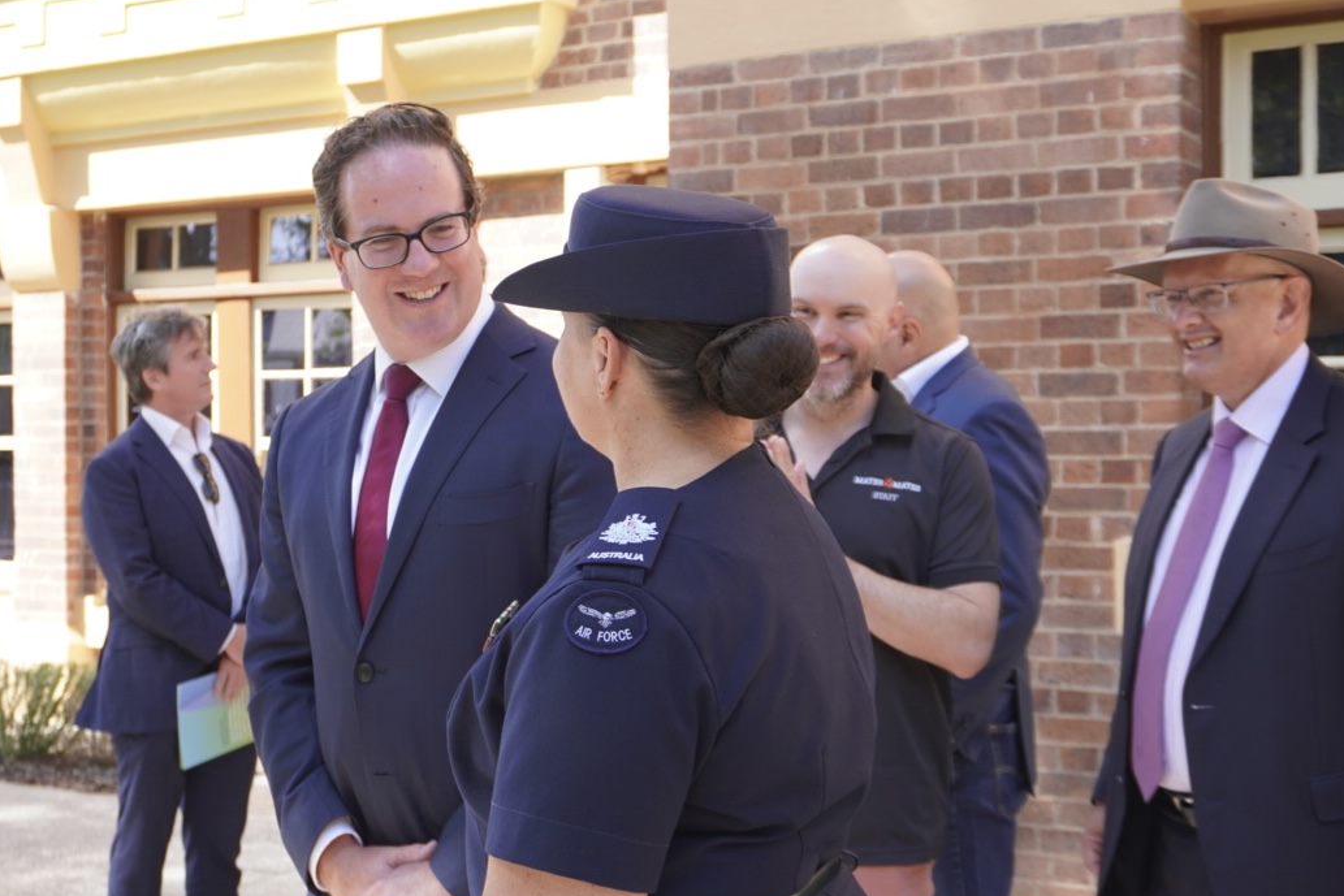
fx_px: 1326
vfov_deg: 37.4
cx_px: 690
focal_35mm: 36
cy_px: 455
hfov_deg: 53.7
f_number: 4.5
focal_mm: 23
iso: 125
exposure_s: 1/160
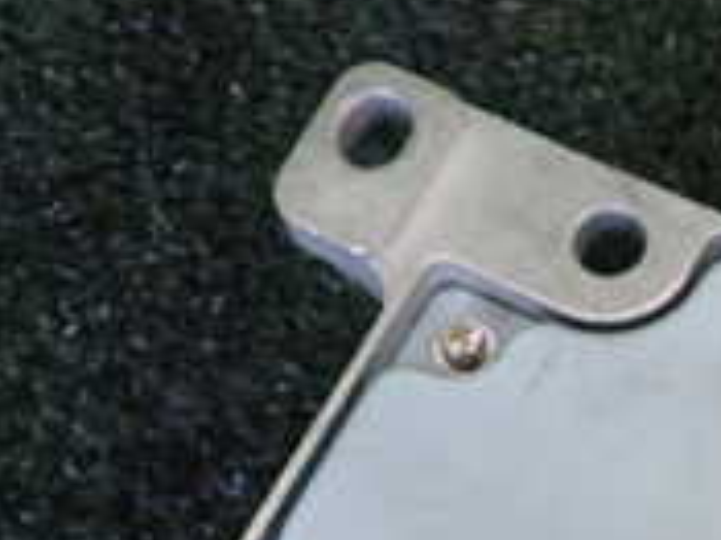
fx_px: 2144
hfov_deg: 18.5
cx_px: 762
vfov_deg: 13.6
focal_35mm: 103
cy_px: 796
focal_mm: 5.4
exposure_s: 1/50
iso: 200
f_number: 2.3
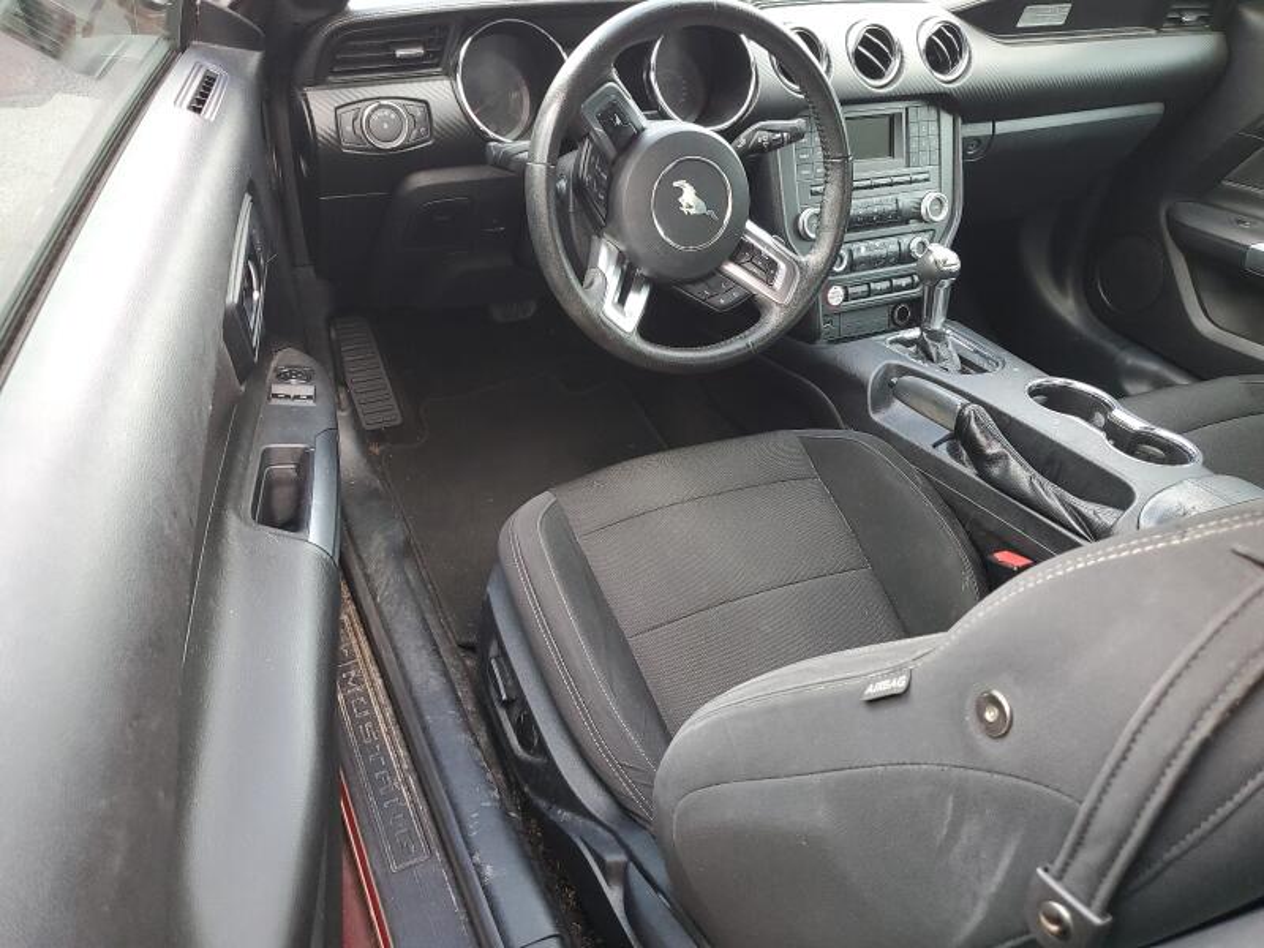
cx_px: 632
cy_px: 474
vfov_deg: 53.1
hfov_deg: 67.3
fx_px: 949
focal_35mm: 26
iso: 89
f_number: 1.5
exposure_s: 1/120
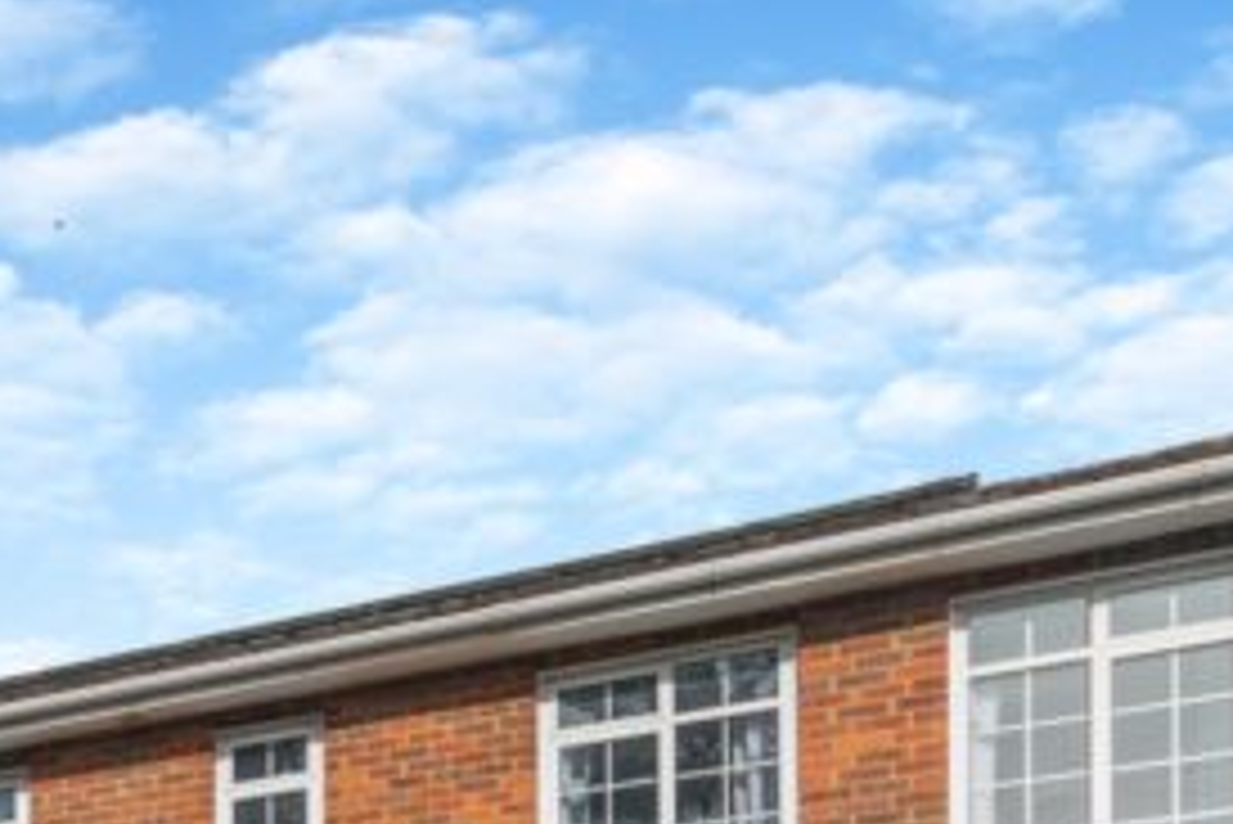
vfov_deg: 27.0
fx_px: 1439
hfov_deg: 40.2
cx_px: -22
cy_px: 1067
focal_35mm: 42
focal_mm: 10
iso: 100
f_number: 8
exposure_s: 1/640
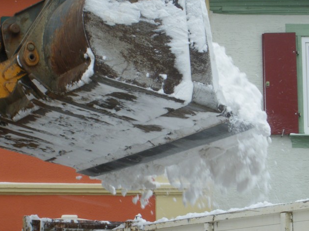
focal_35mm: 101
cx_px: 169
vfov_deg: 14.6
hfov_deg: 19.5
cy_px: 127
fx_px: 901
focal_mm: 11.1
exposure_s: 1/100
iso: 64
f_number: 7.1
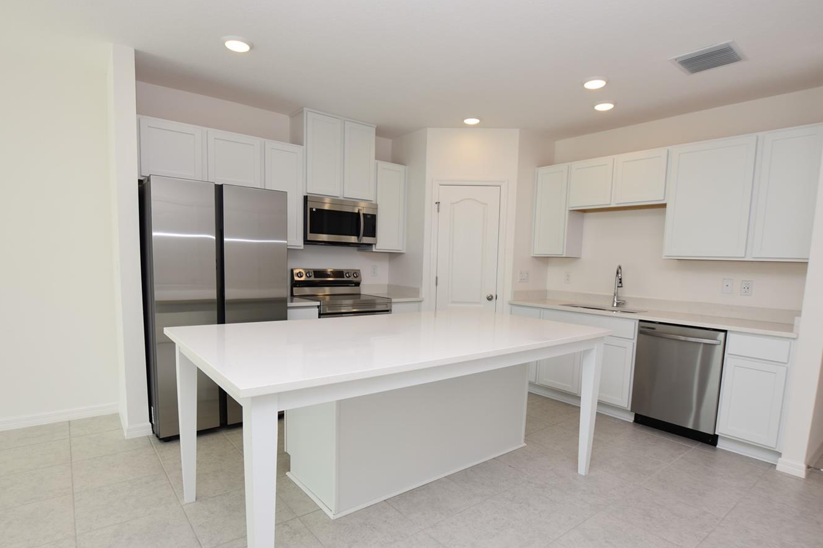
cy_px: 310
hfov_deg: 90.0
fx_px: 411
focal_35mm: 18
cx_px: 420
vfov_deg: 67.1
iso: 125
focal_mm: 10
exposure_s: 1/125
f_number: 5.6
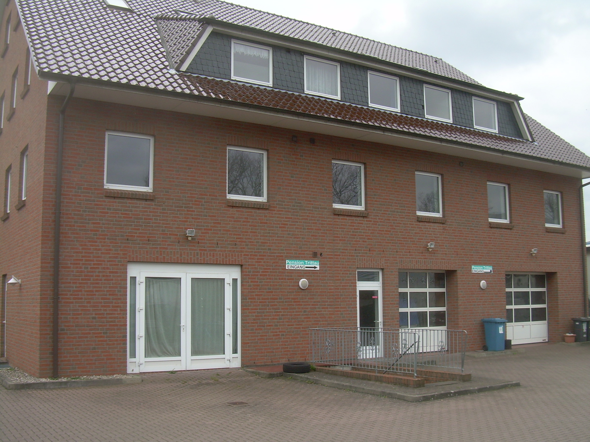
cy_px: 221
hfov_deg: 49.0
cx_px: 295
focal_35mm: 38
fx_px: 648
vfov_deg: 37.7
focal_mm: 6.3
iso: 50
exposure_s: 1/193
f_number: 4.6
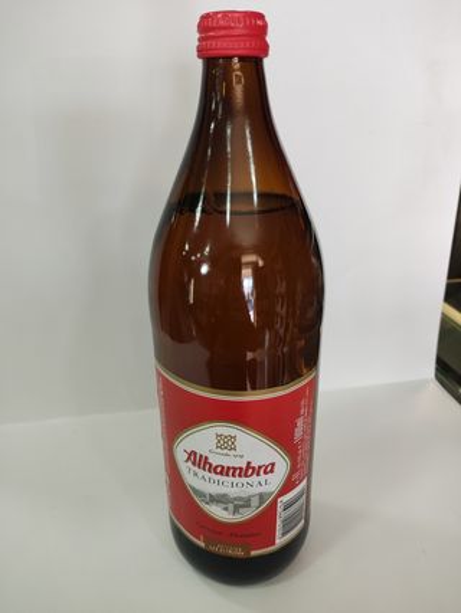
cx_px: 230
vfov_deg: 67.3
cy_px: 306
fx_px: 461
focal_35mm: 26
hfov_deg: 53.1
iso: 154
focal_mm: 4.74
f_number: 1.79
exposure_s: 1/50
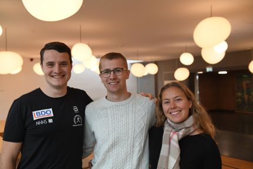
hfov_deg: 53.1
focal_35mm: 36
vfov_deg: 36.9
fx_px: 253
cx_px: 126
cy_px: 84
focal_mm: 36
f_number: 4
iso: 400
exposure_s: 1/60
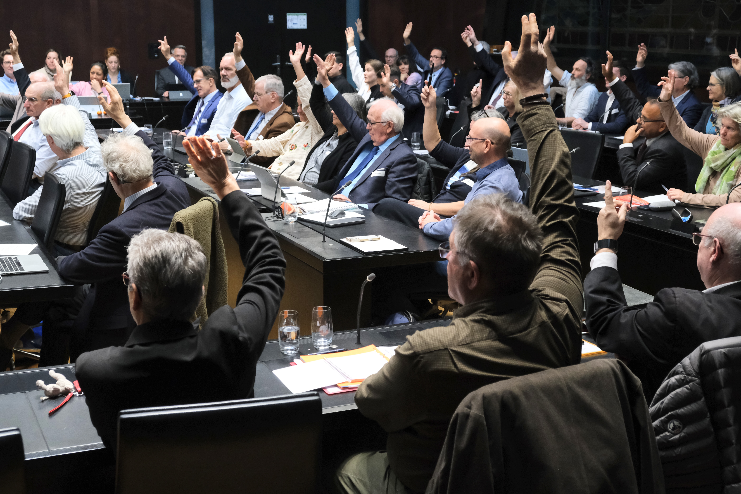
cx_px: 370
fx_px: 1050
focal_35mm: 51
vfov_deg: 26.5
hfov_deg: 38.9
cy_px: 247
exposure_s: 1/170
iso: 3200
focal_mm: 34.3
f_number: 5
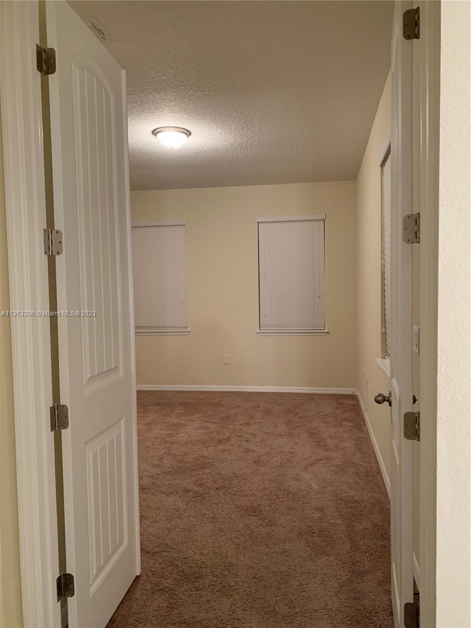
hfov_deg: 53.1
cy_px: 314
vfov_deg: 67.3
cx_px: 236
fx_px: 472
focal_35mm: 26
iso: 400
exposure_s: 1/40
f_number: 1.8
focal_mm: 4.25
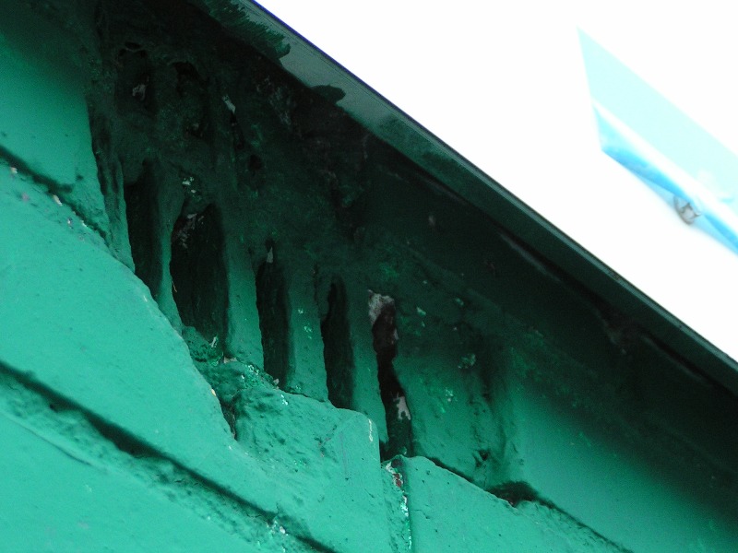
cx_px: 369
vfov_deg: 11.9
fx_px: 2665
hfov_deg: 15.8
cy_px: 276
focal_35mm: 125
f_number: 3.5
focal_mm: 19.1
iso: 160
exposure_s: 1/160
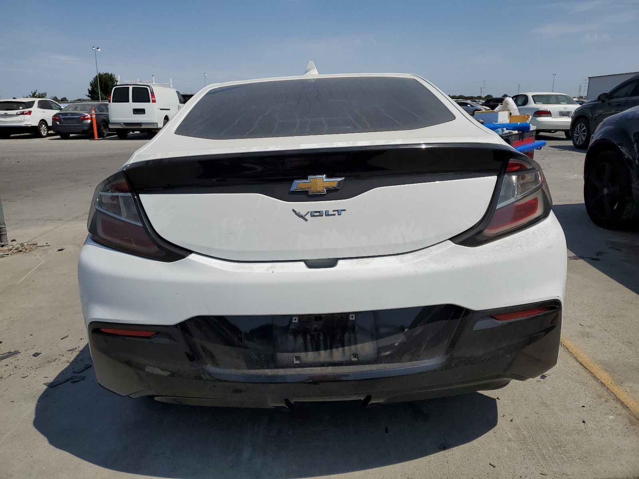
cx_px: 320
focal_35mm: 26
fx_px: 480
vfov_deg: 53.1
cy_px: 240
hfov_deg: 67.3
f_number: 1.5
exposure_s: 1/10000
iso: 50
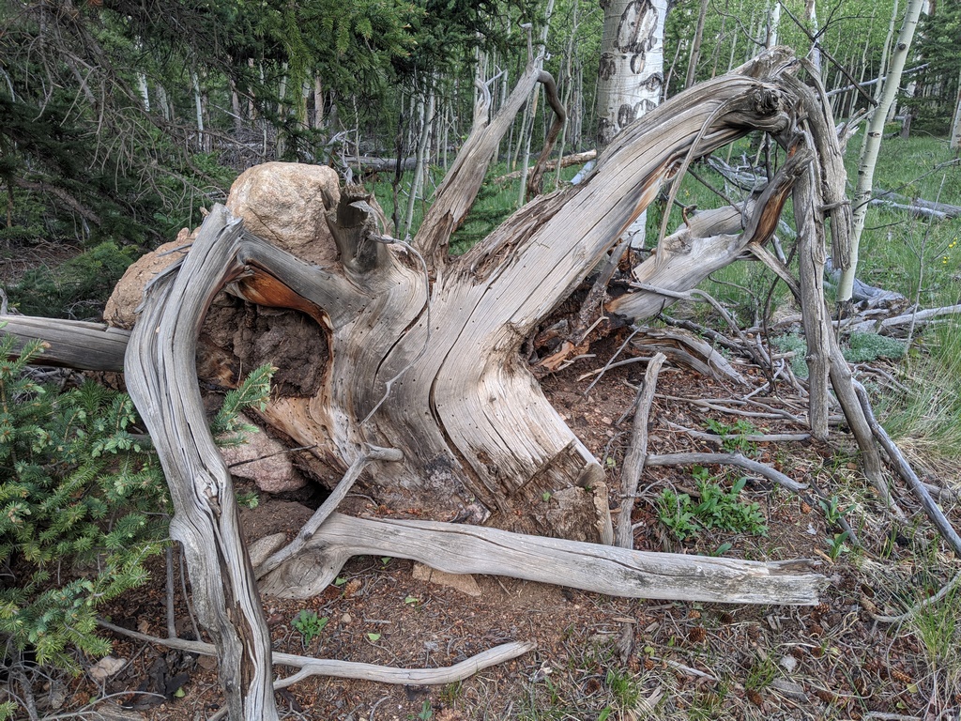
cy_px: 360
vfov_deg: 51.4
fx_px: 750
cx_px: 480
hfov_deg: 65.3
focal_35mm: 27
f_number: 1.8
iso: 58
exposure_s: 1/34.8
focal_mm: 4.44
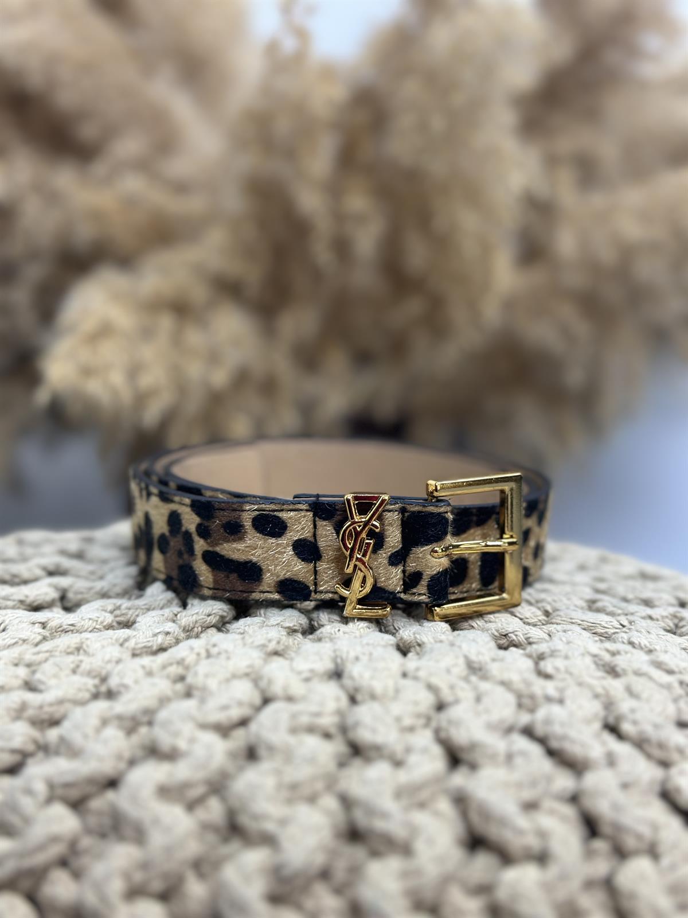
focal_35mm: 48
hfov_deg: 30.3
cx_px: 344
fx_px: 1272
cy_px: 459
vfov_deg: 39.7
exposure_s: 1/50
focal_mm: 6.86
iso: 64
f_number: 1.78
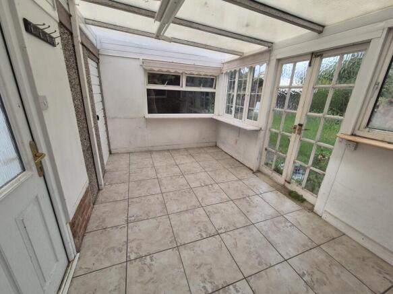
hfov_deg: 106.2
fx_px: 148
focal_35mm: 13
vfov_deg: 89.9
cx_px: 196
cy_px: 147
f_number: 2.2
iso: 100
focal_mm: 2.2
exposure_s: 1/718
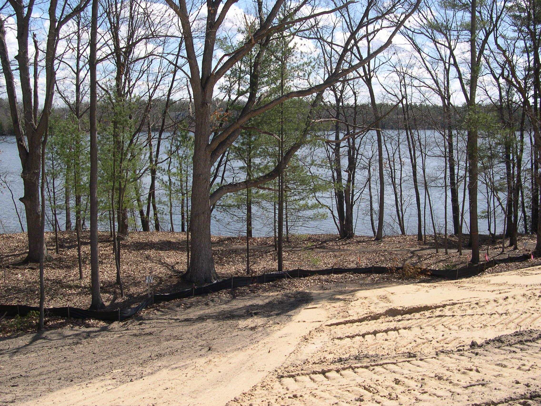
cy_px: 203
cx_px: 270
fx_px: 594
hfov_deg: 49.0
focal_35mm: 38
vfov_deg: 37.7
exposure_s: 1/170
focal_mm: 8
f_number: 7.6
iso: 100
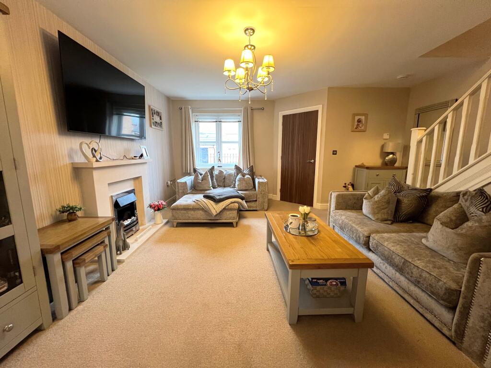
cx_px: 246
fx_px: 184
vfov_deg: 89.9
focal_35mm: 13
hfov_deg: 106.2
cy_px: 184
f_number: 1.8
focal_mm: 1.57
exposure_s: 1/50
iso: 500
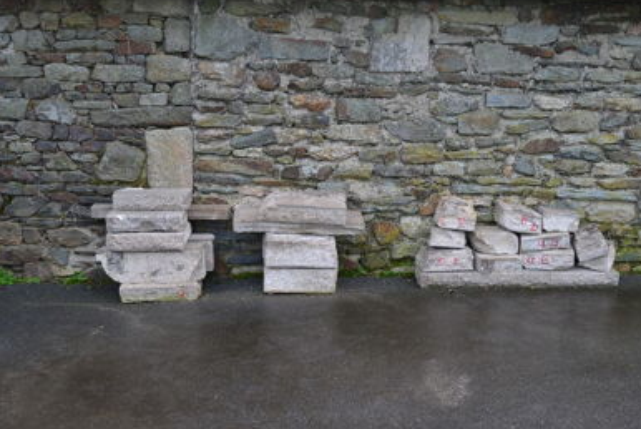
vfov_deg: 32.7
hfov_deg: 47.4
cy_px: 231
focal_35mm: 41
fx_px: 731
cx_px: 332
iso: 500
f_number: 3.5
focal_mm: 22
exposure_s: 1/60
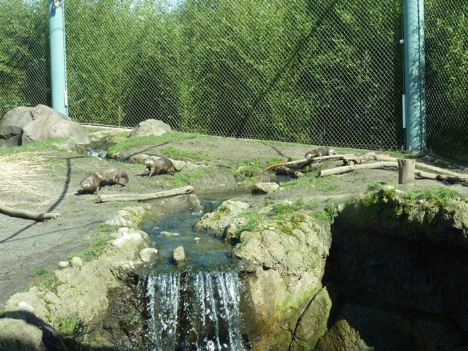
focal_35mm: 52
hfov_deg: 36.8
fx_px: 703
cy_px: 176
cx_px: 234
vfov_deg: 28.0
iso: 250
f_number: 3.8
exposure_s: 1/500
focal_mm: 8.5
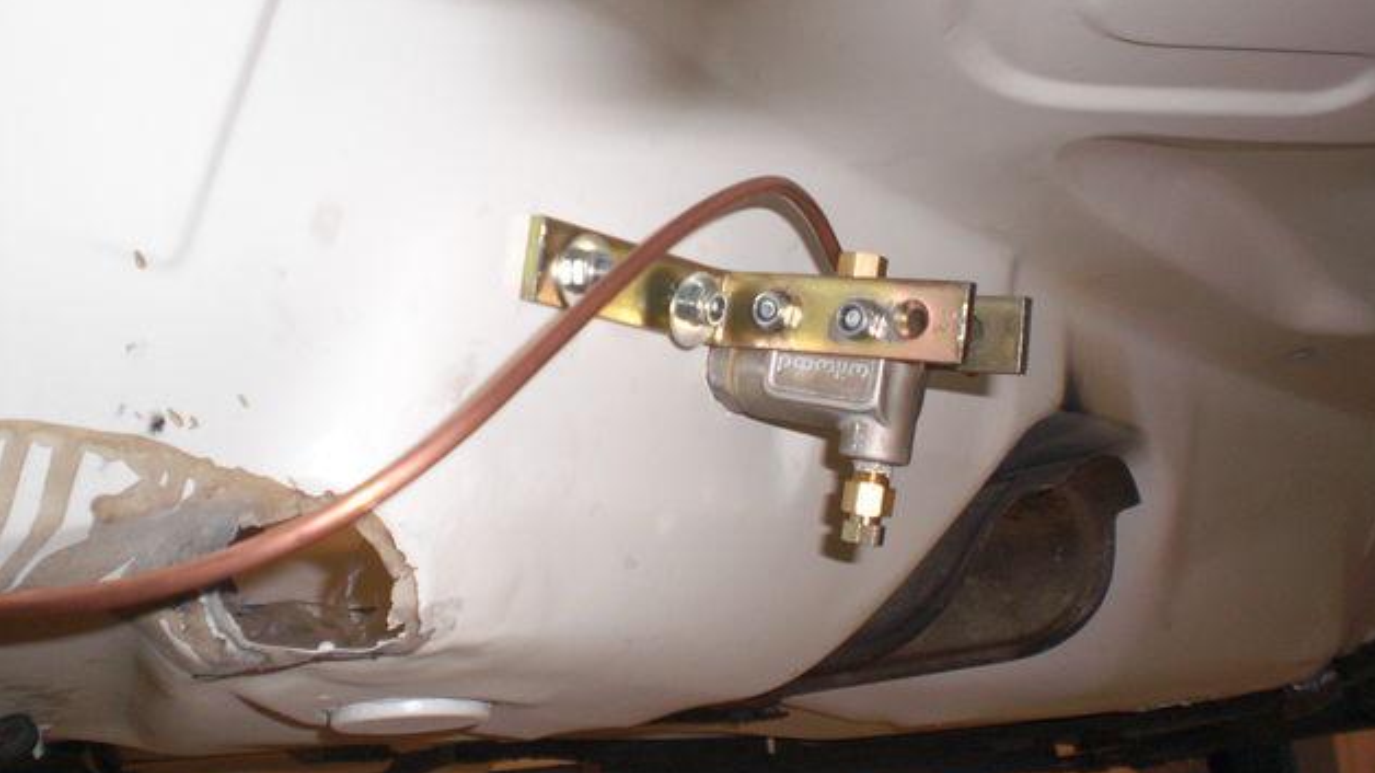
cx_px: 698
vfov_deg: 29.6
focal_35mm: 40
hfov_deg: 50.5
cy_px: 307
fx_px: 1458
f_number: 3.1
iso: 200
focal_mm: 6.3
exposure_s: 1/60
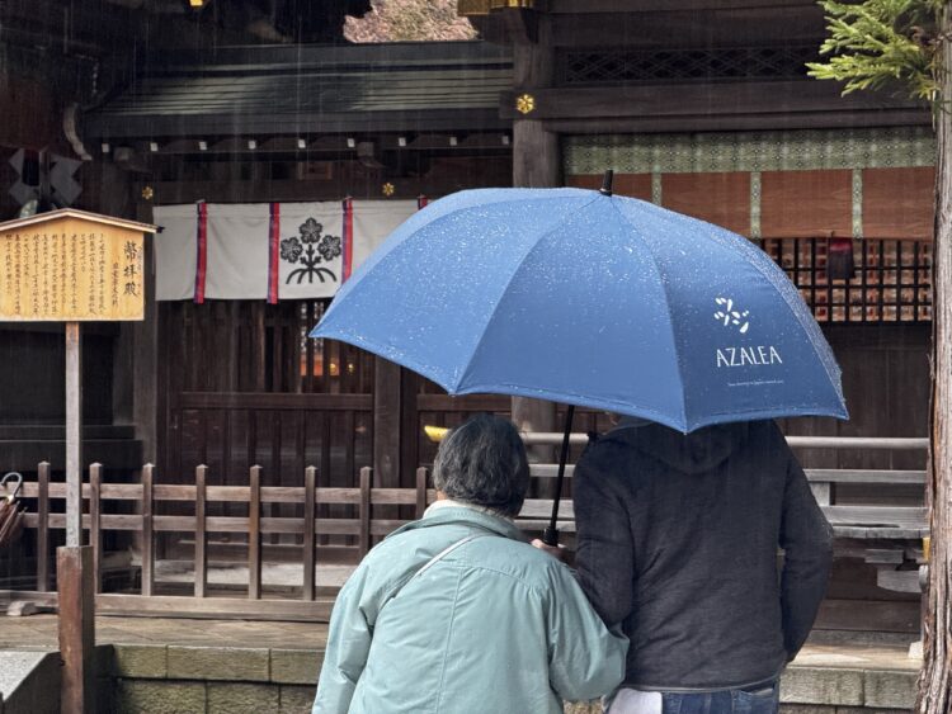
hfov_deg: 16.4
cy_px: 357
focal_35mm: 120
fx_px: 3301
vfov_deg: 12.4
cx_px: 476
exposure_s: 1/67
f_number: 2.8
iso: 250
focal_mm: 15.66
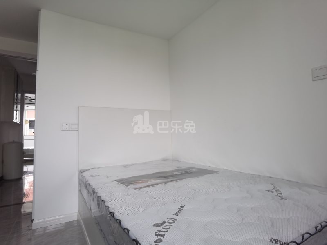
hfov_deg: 87.8
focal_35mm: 18
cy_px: 122
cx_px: 164
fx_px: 170
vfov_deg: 71.6
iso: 125
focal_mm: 4.4
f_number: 1.8
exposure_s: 1/100
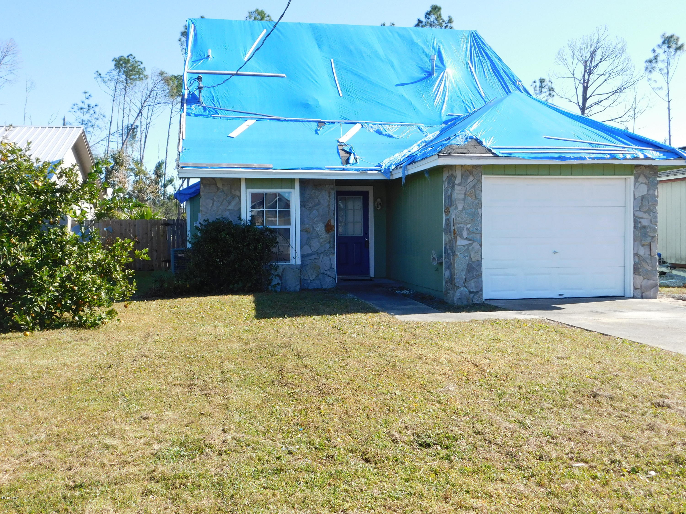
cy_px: 257
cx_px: 343
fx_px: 713
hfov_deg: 51.4
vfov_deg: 39.7
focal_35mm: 36
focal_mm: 6.3
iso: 125
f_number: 3.5
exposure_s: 1/640
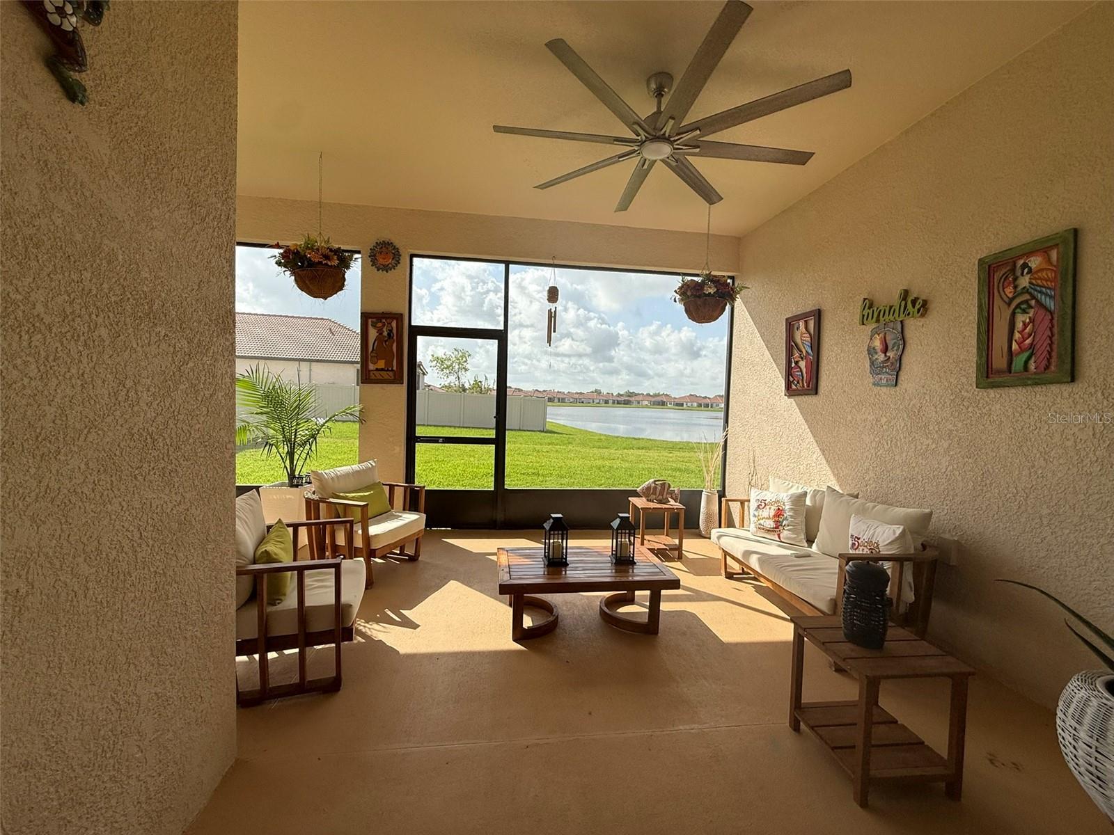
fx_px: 451
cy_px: 418
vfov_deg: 85.7
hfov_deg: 102.1
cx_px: 557
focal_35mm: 14
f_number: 2.2
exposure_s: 1/1167
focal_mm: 2.22
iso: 50
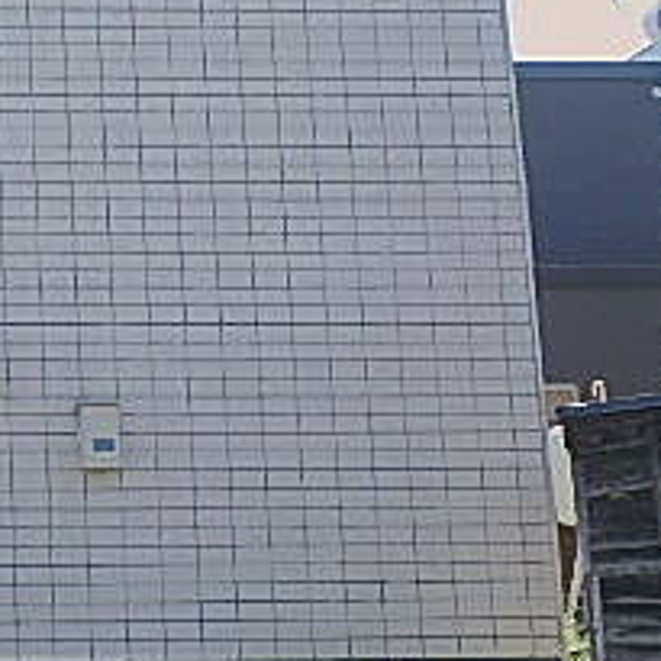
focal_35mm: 94
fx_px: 2031
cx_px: -322
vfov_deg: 18.5
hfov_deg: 16.8
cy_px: 268
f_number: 4.9
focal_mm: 6
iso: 125
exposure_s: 1/250
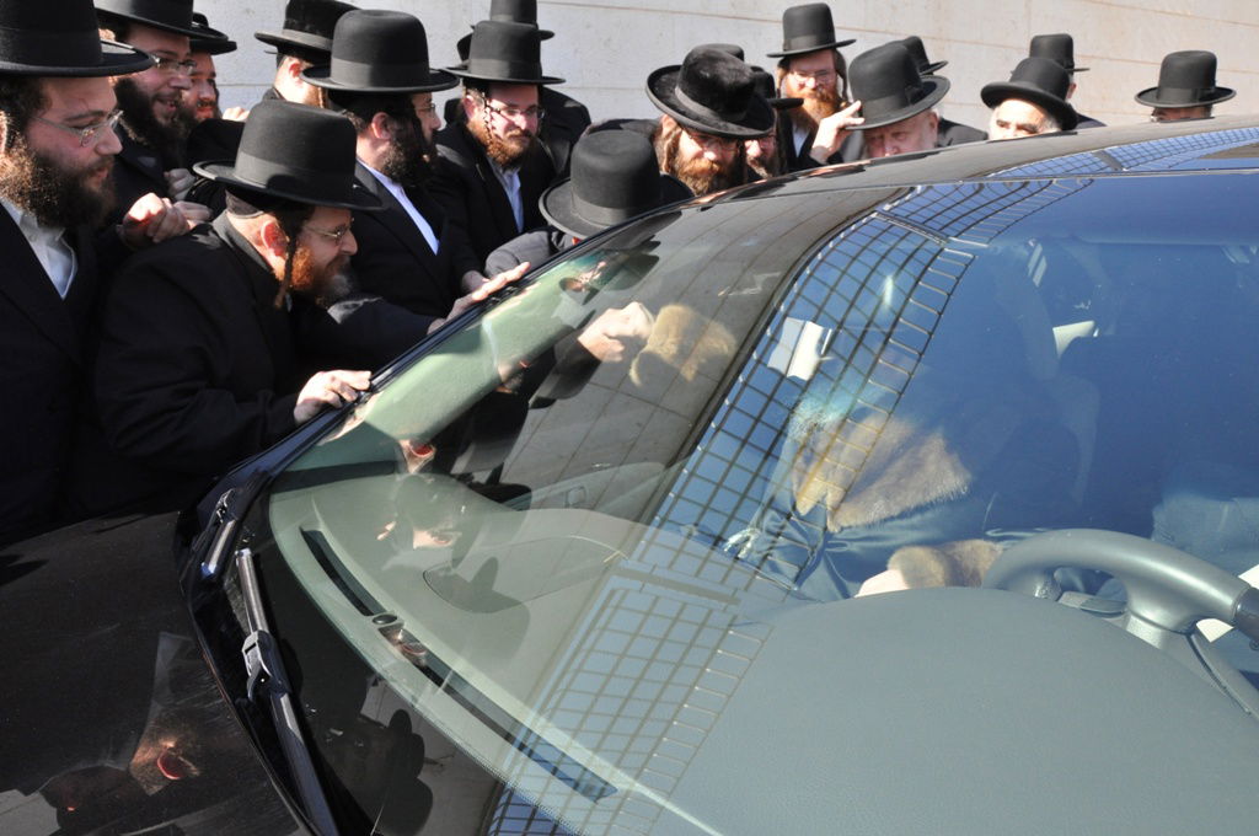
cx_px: 630
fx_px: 943
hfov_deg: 67.4
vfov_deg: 47.8
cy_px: 418
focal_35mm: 27
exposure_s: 1/400
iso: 800
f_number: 10
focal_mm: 18
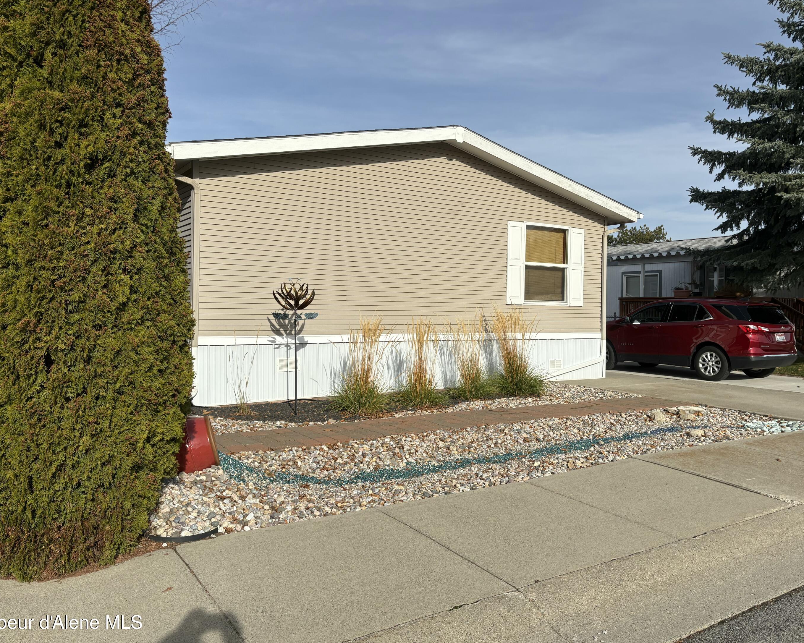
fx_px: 666
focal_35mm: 28
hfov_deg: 62.2
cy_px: 320
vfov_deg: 51.5
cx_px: 425
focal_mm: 5.96
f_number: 1.6
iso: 50
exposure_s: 1/5348
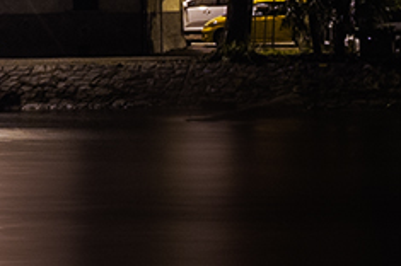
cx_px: -130
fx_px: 3181
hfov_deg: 7.1
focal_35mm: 286
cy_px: 14
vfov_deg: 4.8
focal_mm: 28.13
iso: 100
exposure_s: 20
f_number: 11
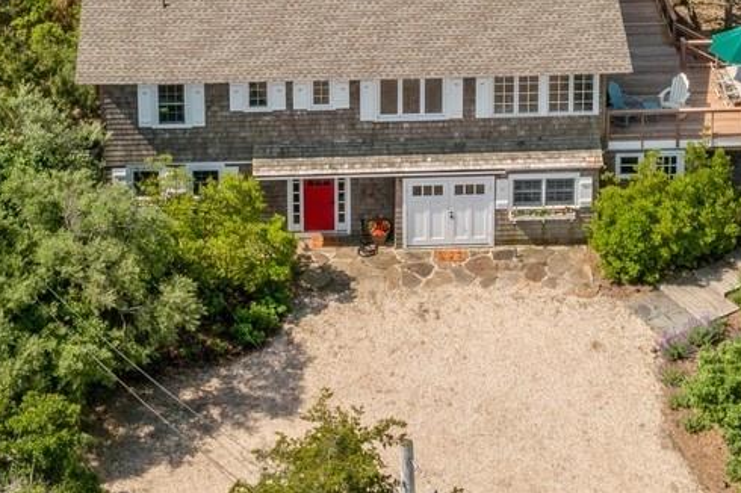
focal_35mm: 103
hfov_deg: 19.8
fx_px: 2119
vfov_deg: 12.2
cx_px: 330
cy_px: -387
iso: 200
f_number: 7.1
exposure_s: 1/100
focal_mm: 10.26
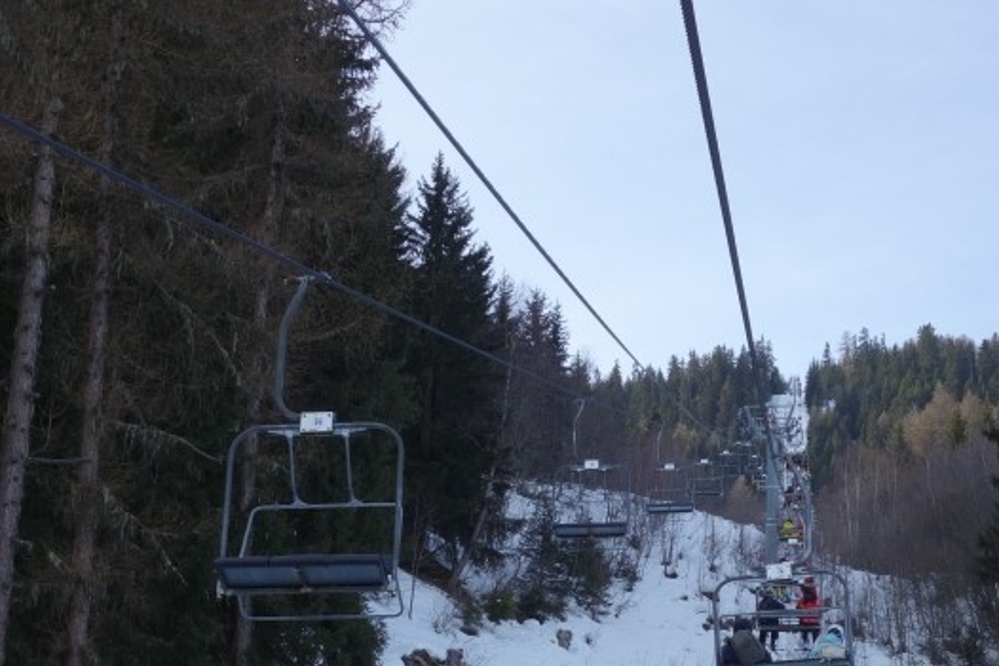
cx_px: 674
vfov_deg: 18.2
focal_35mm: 73
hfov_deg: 27.5
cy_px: 681
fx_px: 2026
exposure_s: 1/250
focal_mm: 12.03
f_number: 5.6
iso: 125
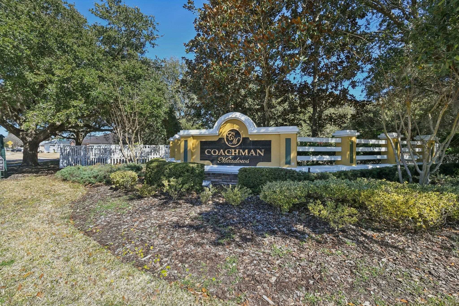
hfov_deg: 100.4
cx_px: 230
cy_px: 153
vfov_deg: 77.3
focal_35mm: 15
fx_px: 191
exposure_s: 1/60
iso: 100
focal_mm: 10
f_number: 8
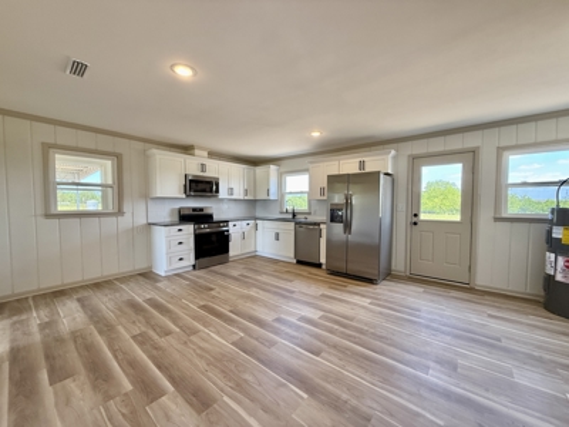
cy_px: 214
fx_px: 230
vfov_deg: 85.7
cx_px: 284
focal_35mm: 14
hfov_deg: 102.1
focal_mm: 2.22
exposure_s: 1/120
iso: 200
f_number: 2.2
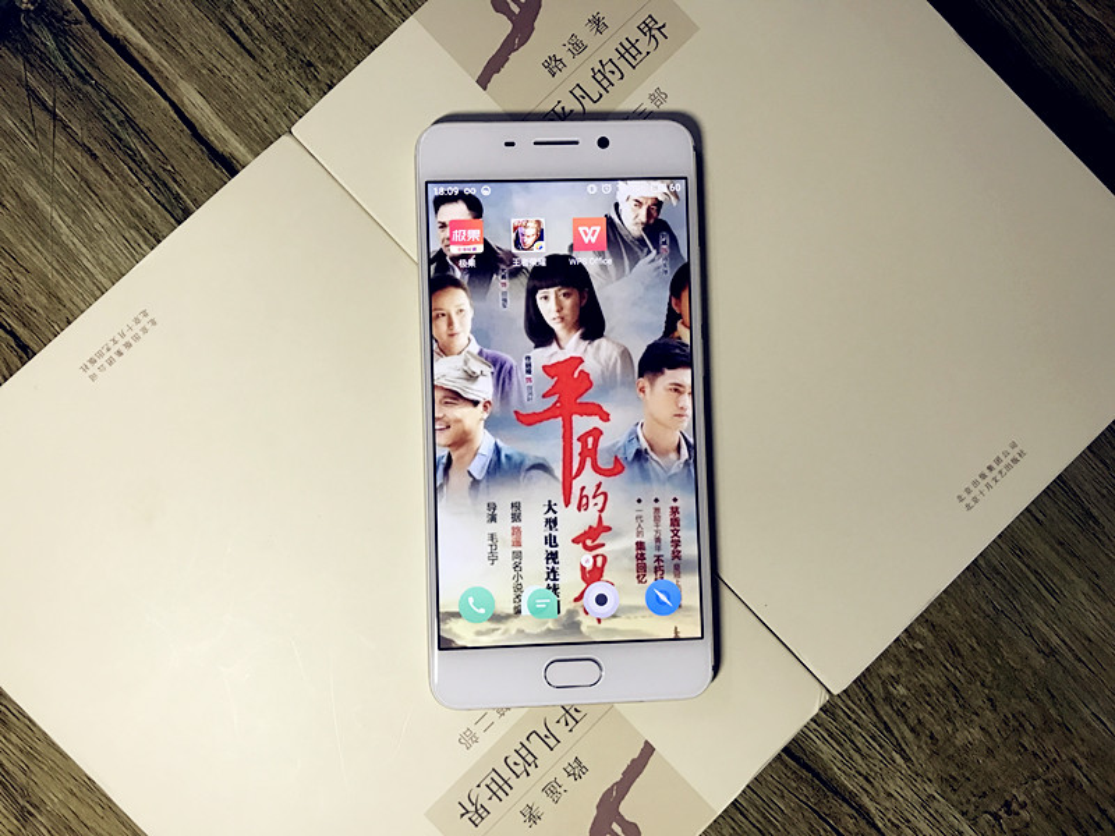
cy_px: 418
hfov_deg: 63.4
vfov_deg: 49.7
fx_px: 902
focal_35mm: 28
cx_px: 558
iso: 40
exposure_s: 1/25
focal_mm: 3.99
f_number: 1.8
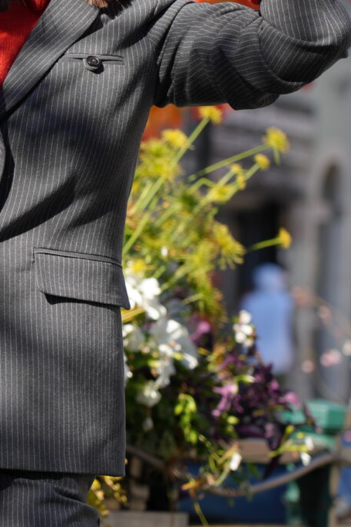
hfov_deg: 5.8
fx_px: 3466
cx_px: -8
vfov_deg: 8.7
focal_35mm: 237
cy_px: 146
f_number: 4.5
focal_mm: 105
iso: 100
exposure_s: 1/400
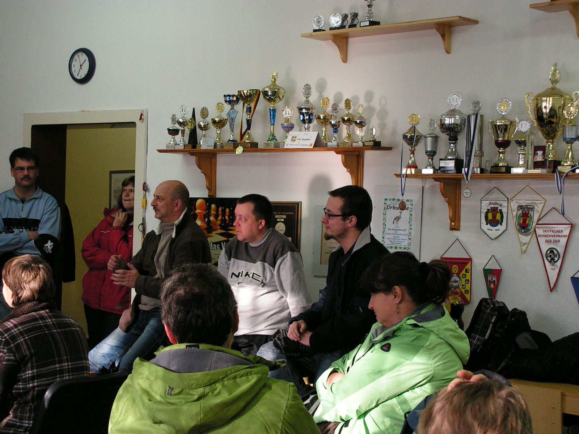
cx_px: 290
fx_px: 1054
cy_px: 217
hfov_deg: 30.7
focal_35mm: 63
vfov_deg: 23.3
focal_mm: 10.6
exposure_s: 1/80
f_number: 3.3
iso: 160
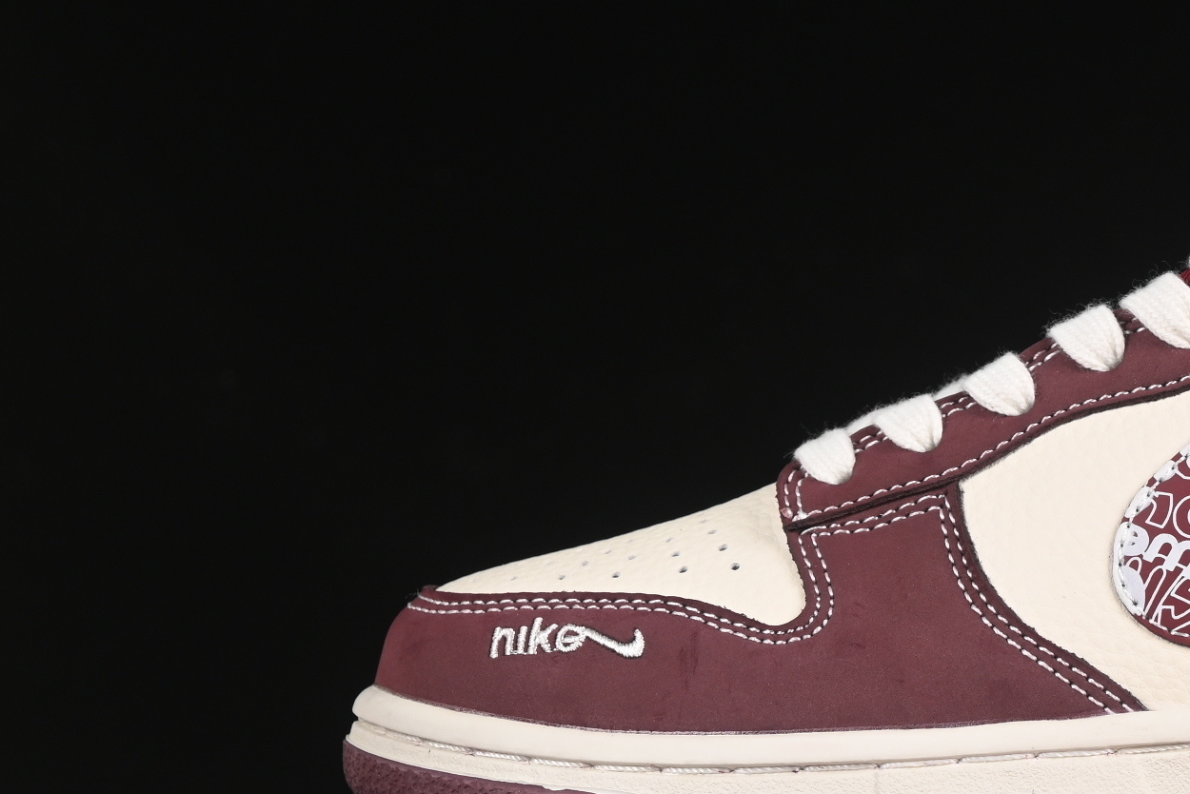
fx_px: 5521
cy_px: 322
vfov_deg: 8.2
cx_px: 1209
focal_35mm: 167
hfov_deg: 12.2
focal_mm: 50
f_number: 7.1
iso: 160
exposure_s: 1/80
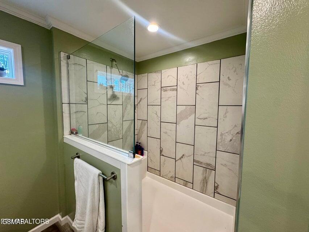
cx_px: 154
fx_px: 125
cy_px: 116
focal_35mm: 14
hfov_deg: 102.1
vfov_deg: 85.7
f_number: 2.2
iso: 160
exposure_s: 1/120
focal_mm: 2.22
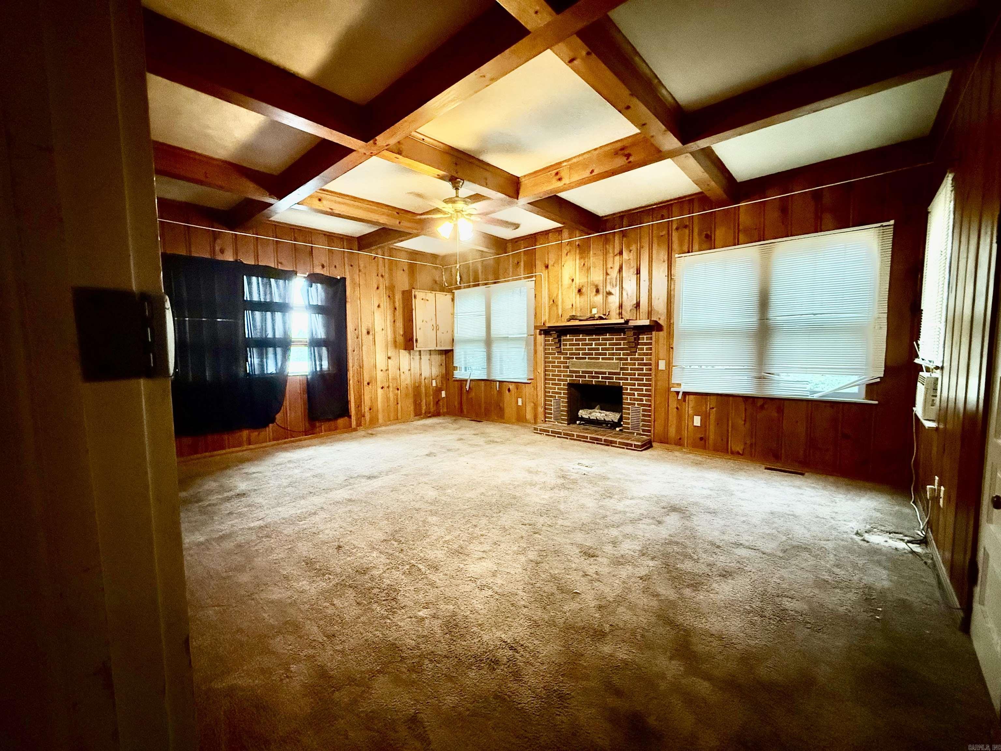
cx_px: 500
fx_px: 405
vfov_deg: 85.7
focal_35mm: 14
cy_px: 376
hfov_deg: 102.1
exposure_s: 1/40
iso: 1250
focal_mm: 2.22
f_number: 2.2
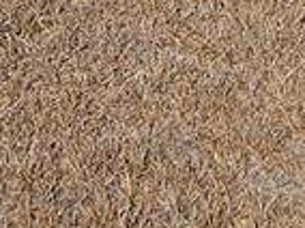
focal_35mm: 94
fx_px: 827
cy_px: -505
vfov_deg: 10.1
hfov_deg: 20.9
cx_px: 133
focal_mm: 2.2
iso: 50
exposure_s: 1/1978
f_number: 2.2
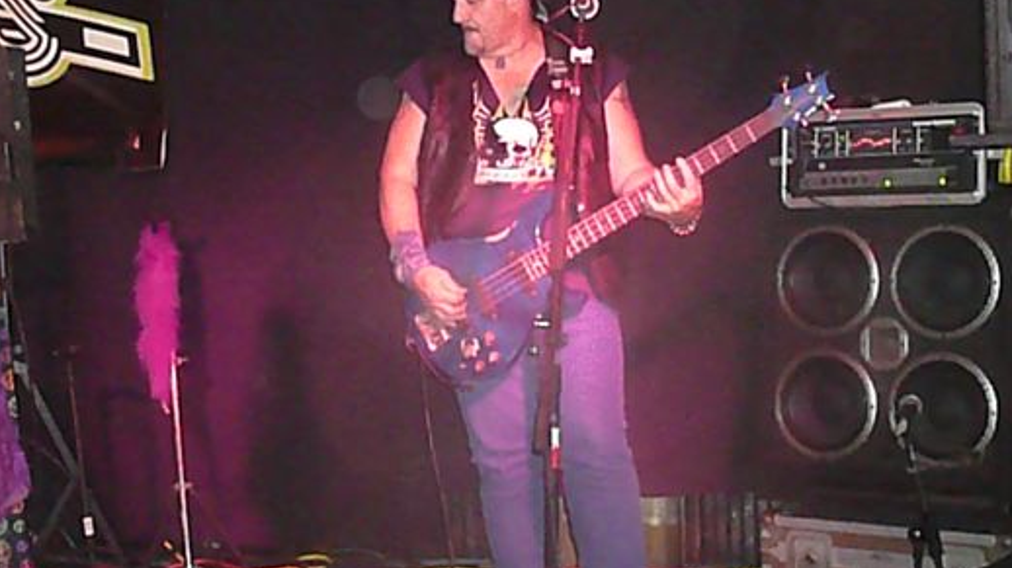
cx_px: 514
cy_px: 330
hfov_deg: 31.9
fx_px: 1771
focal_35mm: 66
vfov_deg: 18.2
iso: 1600
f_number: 3.4
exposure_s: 1/30
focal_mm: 7.3
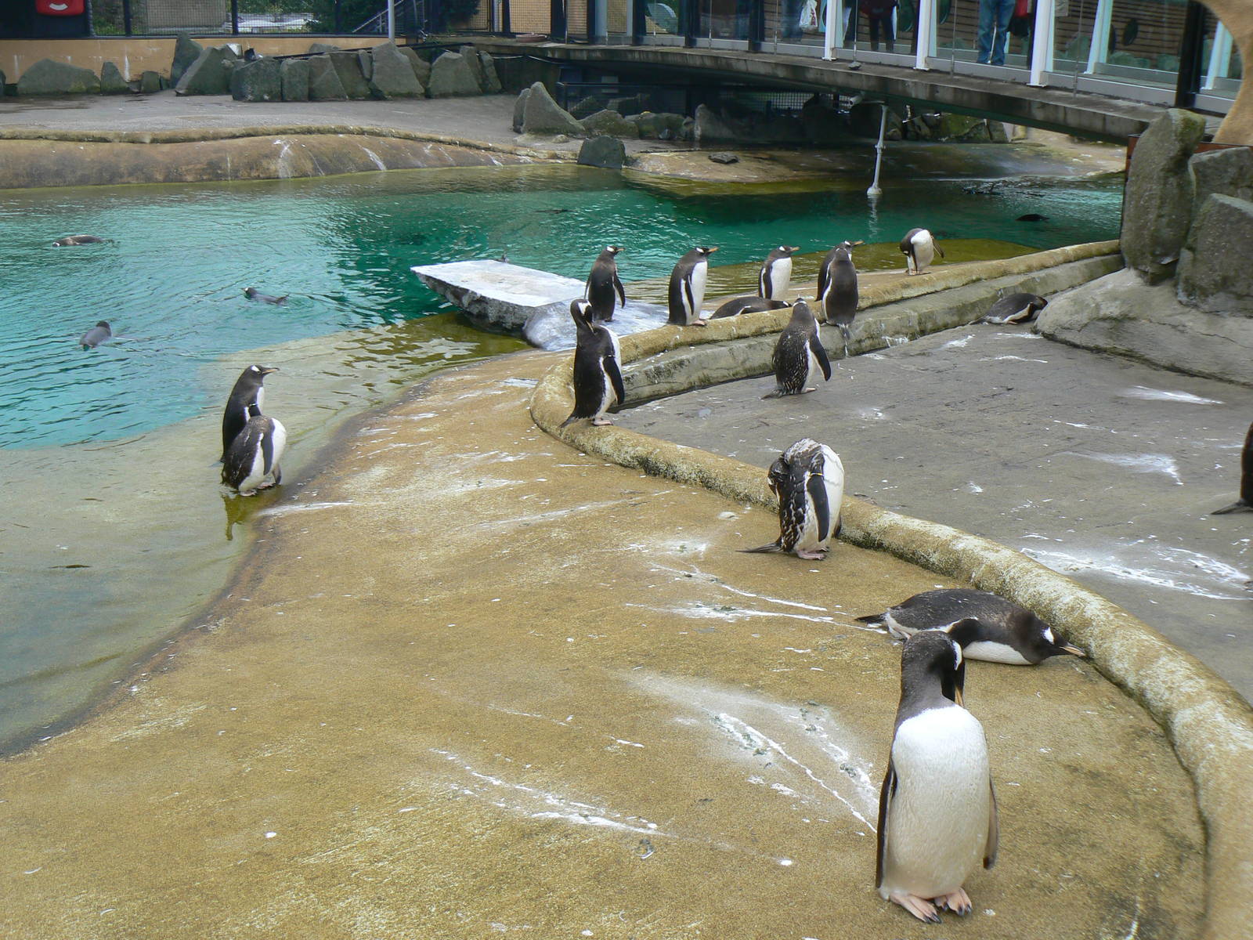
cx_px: 626
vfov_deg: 39.7
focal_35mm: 36
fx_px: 1303
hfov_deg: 51.4
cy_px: 470
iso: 80
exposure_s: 1/250
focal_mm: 6
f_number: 5.6
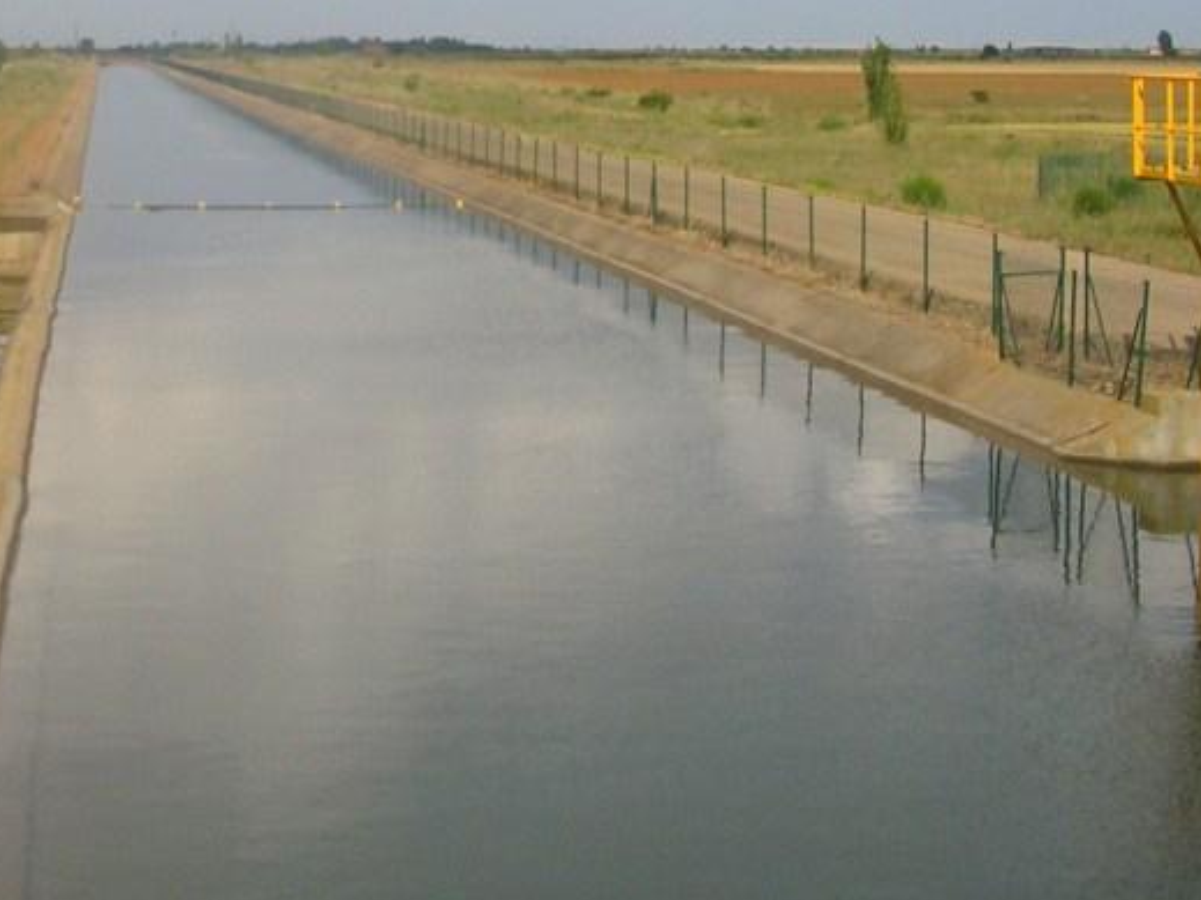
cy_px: 67
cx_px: 243
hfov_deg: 25.6
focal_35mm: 75
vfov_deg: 19.2
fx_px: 2602
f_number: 5.6
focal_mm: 5.8
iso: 50
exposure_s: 1/483
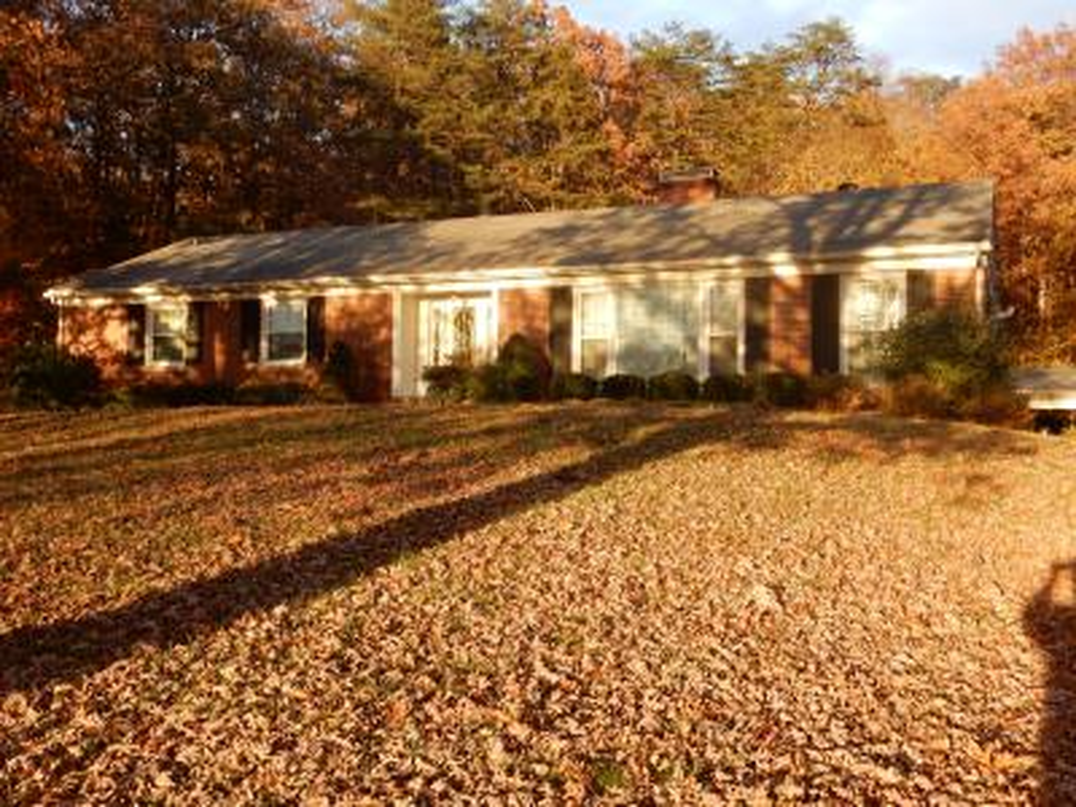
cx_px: 538
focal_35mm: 36
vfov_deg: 39.7
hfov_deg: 51.4
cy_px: 404
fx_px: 1119
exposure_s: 1/80
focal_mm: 6.4
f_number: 4
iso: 125
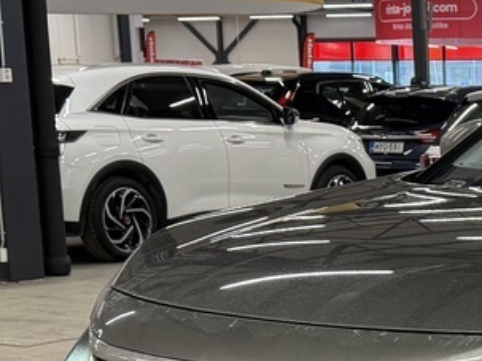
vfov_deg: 12.7
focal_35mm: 114
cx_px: 673
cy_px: 406
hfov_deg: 16.1
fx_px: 1587
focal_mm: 6.76
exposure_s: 1/98
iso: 160
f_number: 1.78
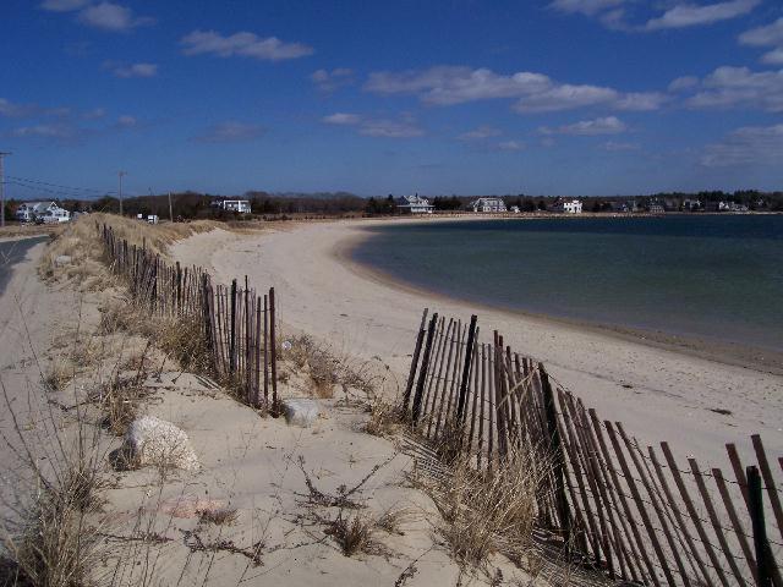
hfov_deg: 54.0
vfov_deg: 41.8
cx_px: 392
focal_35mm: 34
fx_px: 769
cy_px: 294
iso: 80
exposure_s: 1/1326
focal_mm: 5.6
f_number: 5.1
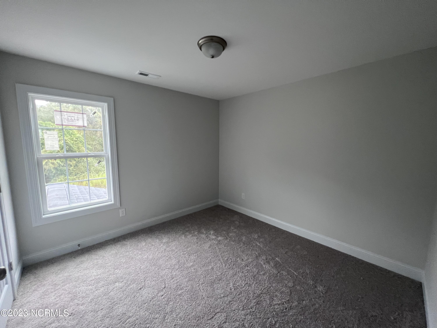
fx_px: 164
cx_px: 218
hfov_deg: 106.2
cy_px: 164
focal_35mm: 13
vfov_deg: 89.9
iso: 320
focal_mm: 1.57
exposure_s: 1/60
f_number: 1.8
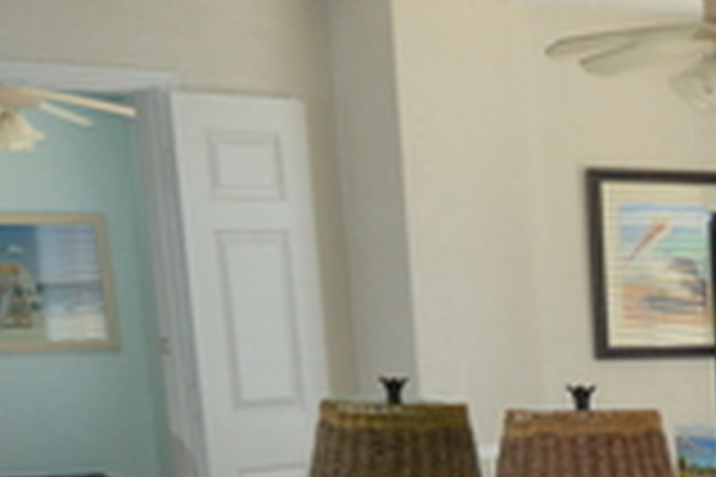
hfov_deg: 16.6
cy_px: 830
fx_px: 2029
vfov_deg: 12.4
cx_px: 1301
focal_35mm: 102
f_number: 8
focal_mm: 18
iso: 320
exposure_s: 1/60
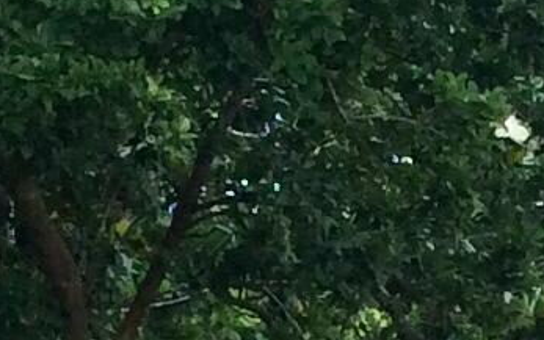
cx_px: 511
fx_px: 3752
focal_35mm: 253
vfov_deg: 5.0
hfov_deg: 8.3
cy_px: 906
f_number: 2.4
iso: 32
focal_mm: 3.3
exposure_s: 1/461
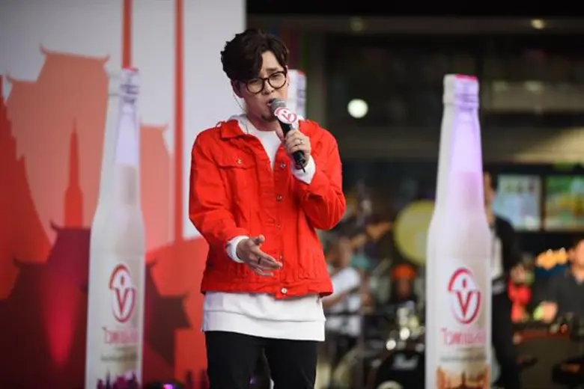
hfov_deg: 13.2
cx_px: 292
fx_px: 2514
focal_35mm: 155
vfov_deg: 8.9
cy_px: 194
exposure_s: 1/500
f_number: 2.8
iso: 200
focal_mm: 155
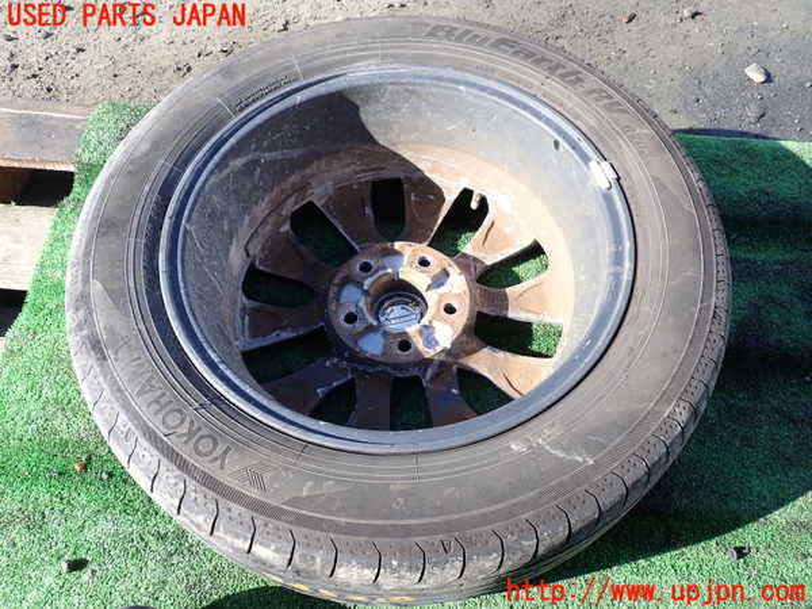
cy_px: 304
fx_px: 704
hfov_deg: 60.0
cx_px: 406
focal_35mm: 30
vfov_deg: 46.8
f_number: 3.2
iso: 100
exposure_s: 1/250
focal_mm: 5.4
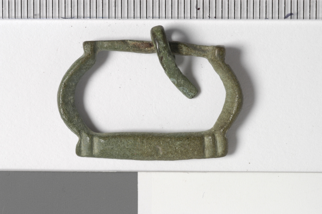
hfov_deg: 24.6
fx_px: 737
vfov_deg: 16.5
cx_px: 161
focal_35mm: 82
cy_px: 107
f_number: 14
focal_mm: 55
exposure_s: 1/100
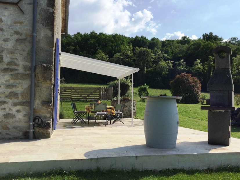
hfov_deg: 58.3
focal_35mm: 31
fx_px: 215
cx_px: 120
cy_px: 90
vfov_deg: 45.5
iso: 25
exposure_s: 1/2092
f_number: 2.4
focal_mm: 3.3
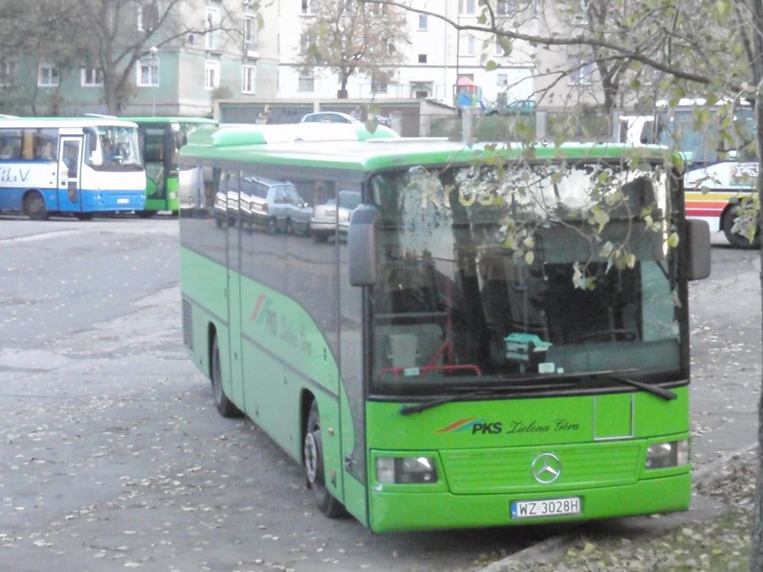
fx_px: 1829
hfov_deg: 23.6
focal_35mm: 83
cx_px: 382
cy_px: 286
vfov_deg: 17.8
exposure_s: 1/125
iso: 2500
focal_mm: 14.94
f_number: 5.1
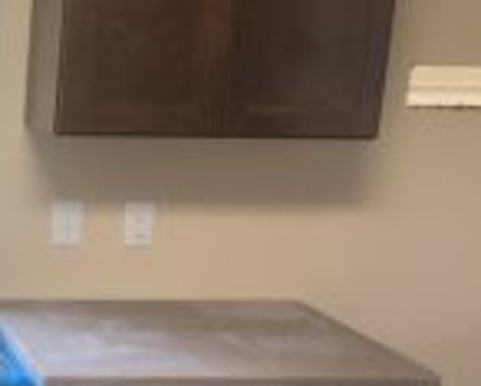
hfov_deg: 22.7
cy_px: 257
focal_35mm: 75
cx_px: -138
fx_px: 1068
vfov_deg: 20.4
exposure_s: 1/24
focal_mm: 3.99
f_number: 1.8
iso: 40
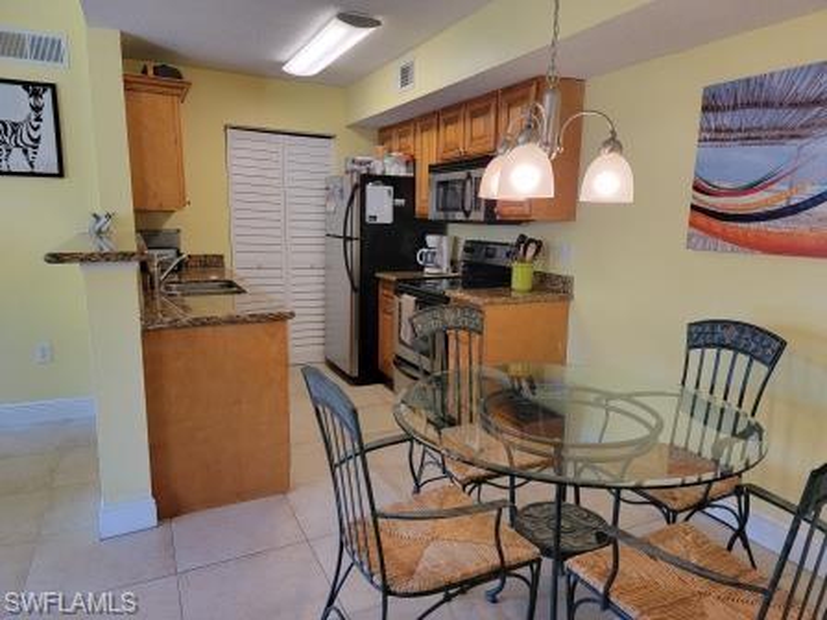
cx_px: 414
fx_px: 573
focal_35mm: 24
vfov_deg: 56.8
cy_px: 310
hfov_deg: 71.6
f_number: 1.8
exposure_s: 1/120
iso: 200
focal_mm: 6.7
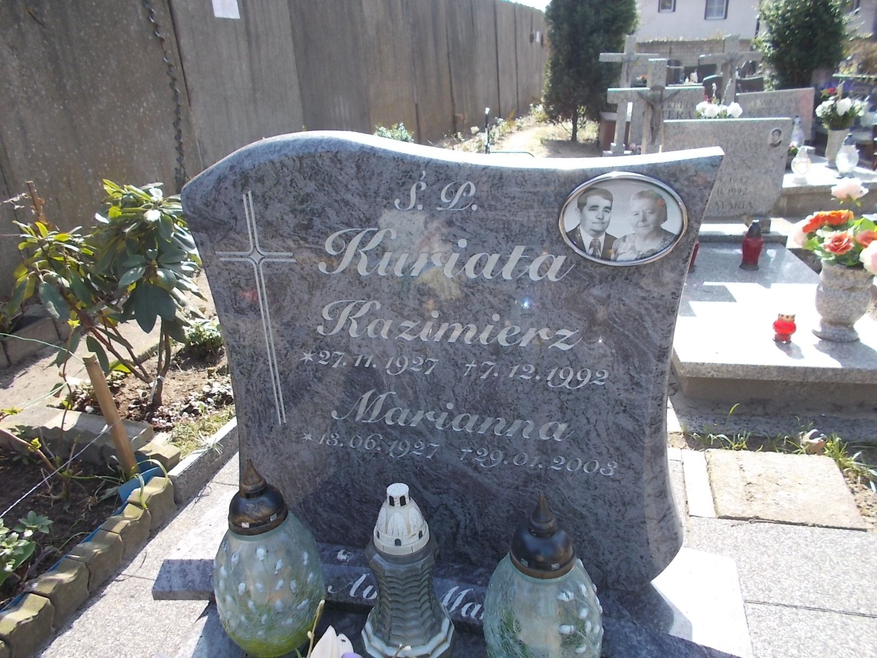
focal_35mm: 26
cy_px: 329
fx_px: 659
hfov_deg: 67.3
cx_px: 438
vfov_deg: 53.1
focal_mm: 4.6
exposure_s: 1/250
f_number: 3.2
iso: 80
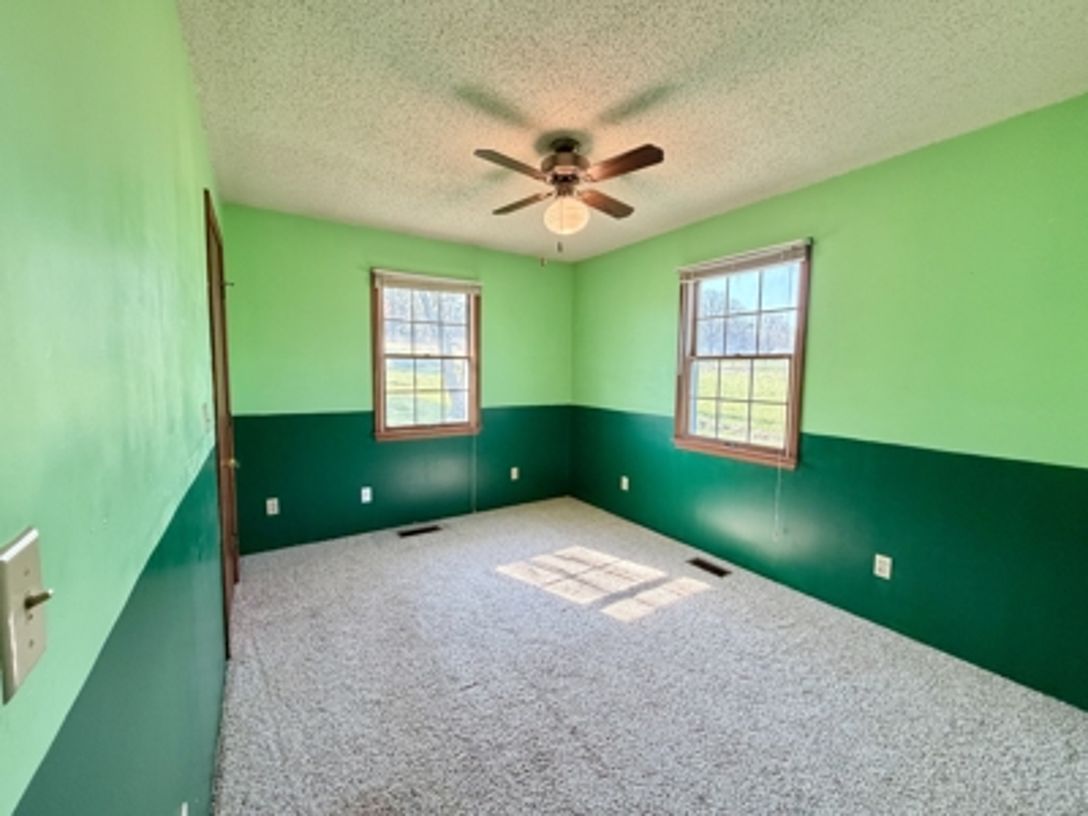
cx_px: 544
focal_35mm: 14
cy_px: 408
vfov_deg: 85.7
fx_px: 440
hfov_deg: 102.1
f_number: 2.2
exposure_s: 1/60
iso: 320
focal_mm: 2.22
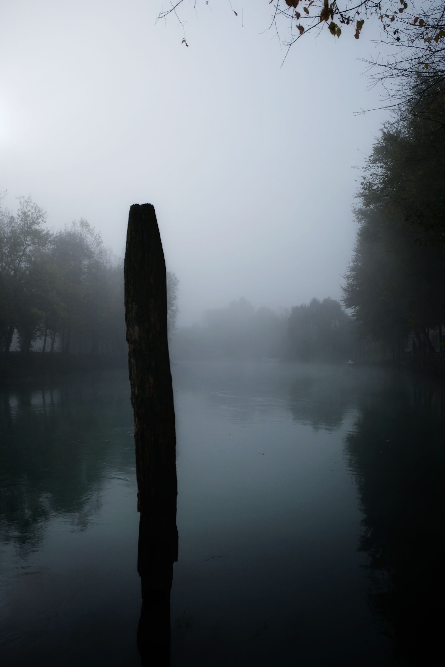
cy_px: 334
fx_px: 501
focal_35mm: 27
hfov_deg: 47.9
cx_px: 222
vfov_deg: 67.4
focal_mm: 18
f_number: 6.4
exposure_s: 1/1500
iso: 400
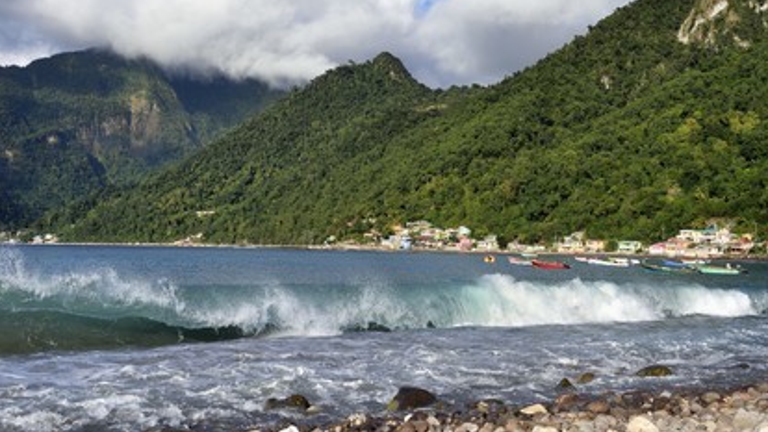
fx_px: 1039
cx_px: 388
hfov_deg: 40.6
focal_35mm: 51
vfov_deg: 23.5
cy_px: 180
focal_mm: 48
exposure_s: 1/320
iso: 200
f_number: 13
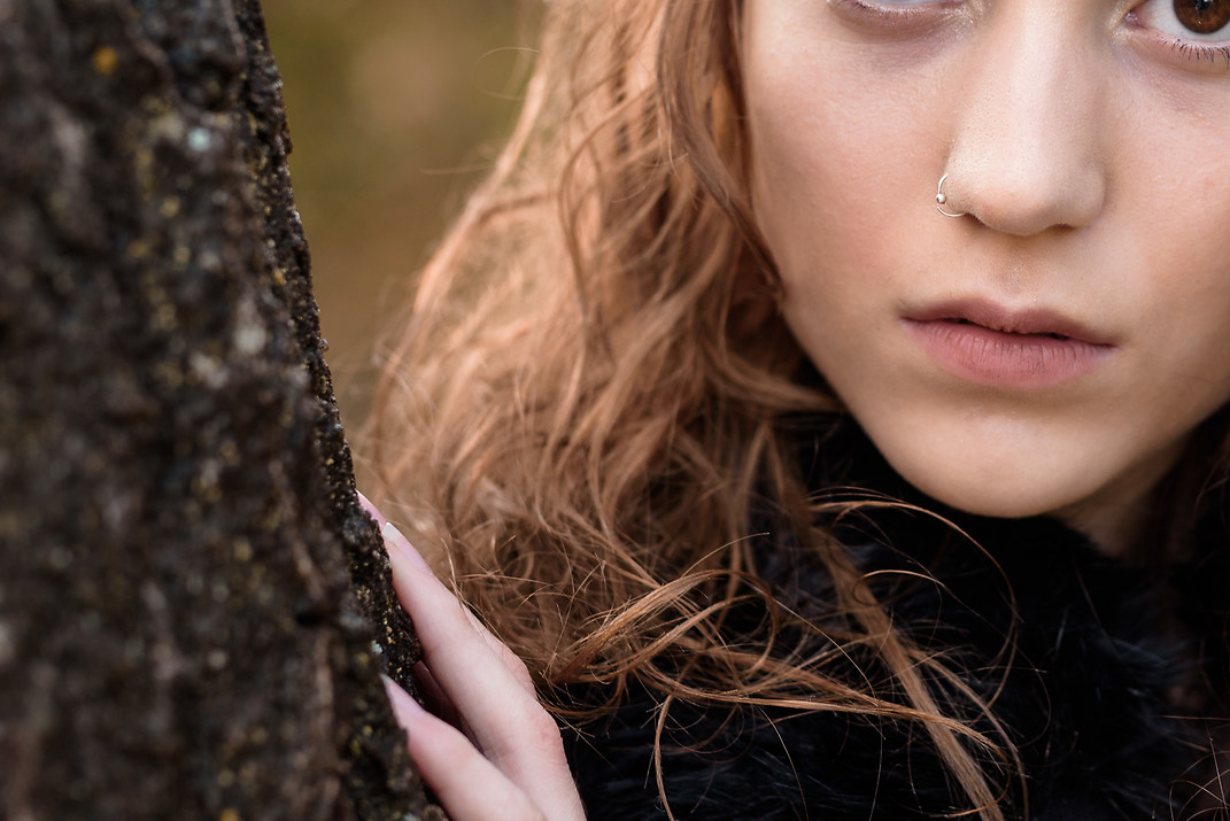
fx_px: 3828
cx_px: 1029
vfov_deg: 12.2
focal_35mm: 112
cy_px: 285
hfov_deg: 18.1
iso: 125
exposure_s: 1/250
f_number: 2.5
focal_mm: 50
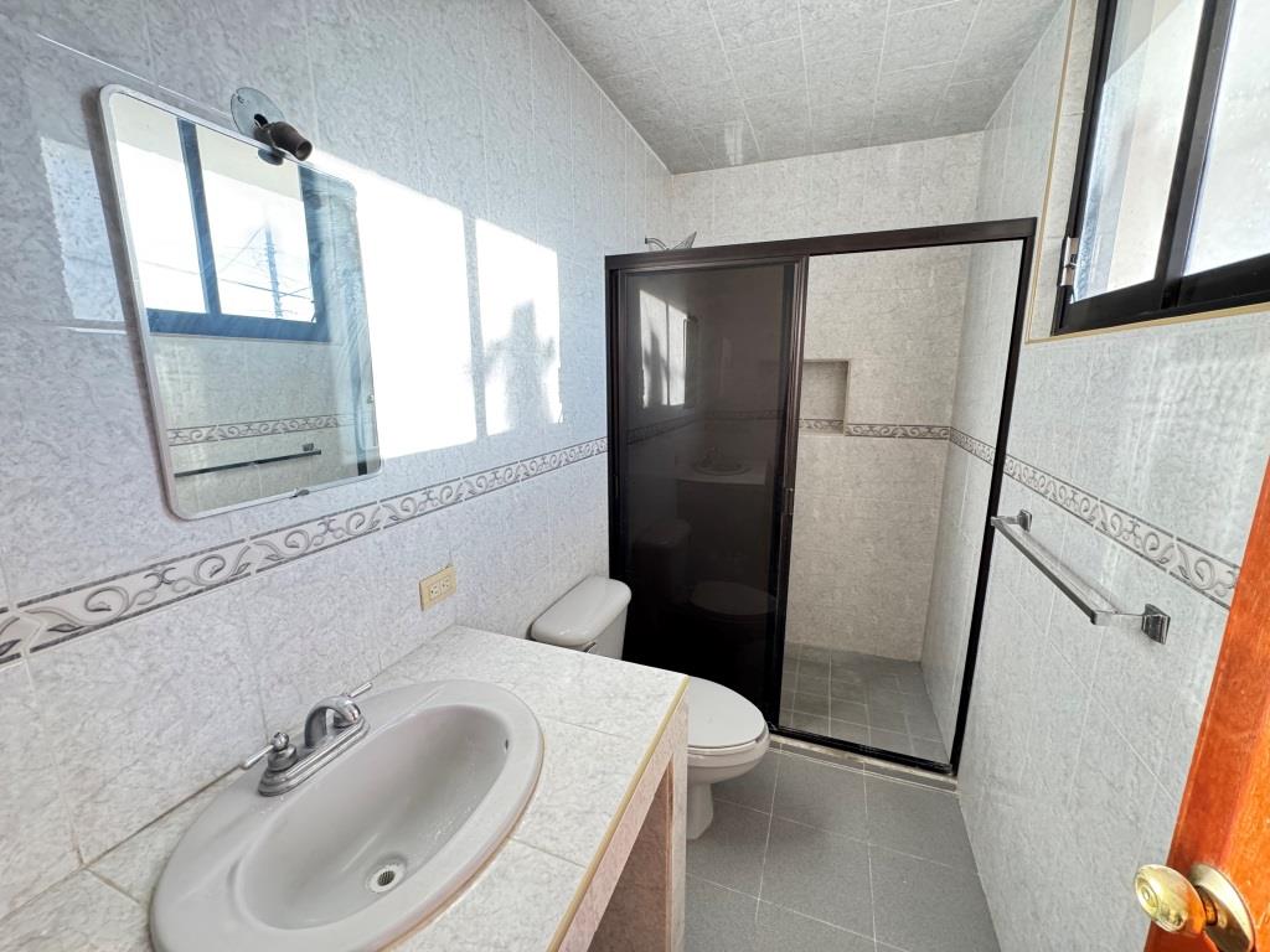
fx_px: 514
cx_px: 635
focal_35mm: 14
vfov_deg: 85.7
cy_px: 476
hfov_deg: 102.1
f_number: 2.2
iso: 320
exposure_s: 1/95
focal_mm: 2.22
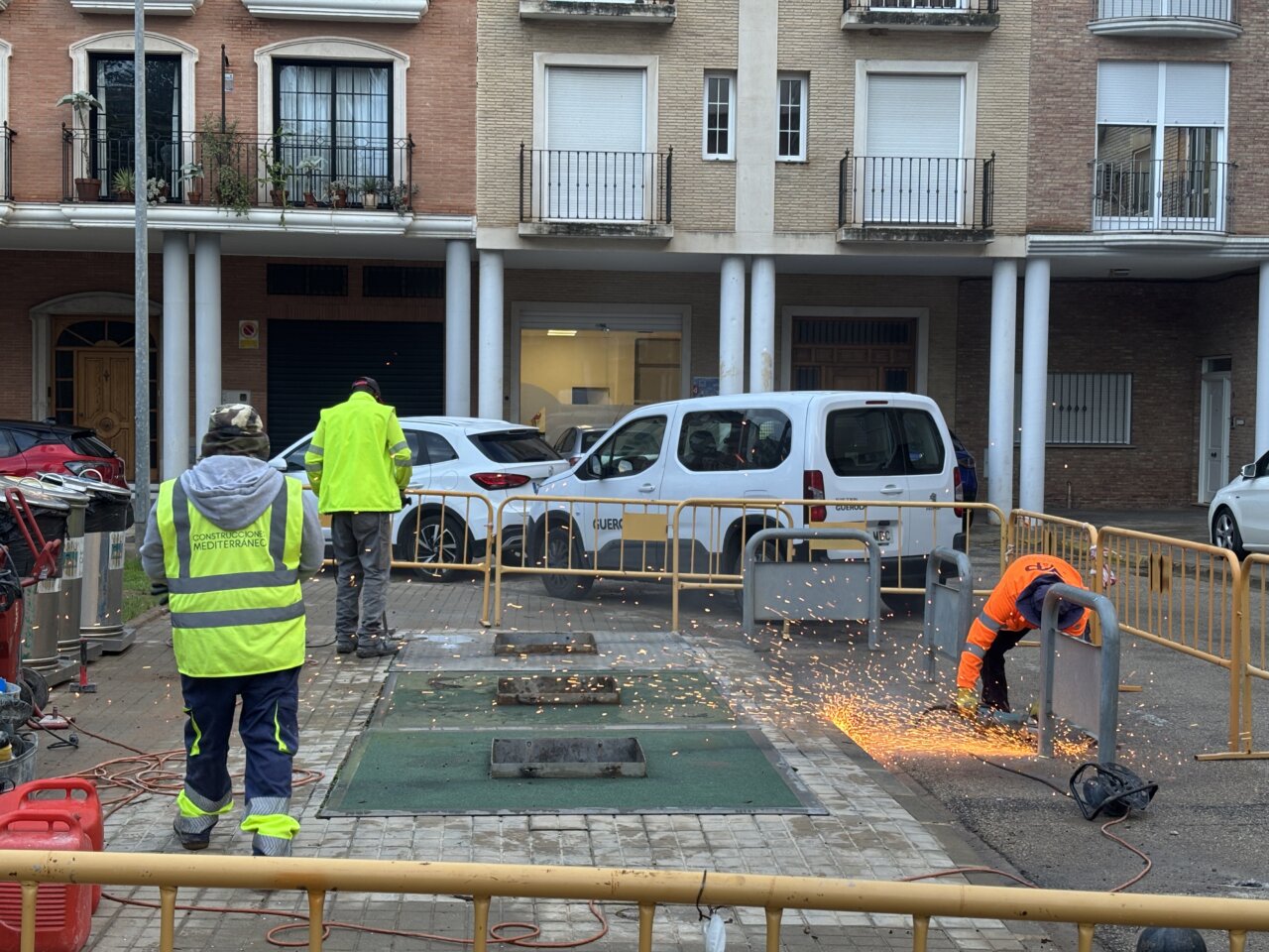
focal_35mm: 52
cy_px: 476
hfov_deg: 36.8
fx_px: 1906
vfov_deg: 28.0
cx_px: 634
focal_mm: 5.96
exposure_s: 1/96
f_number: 1.6
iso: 50
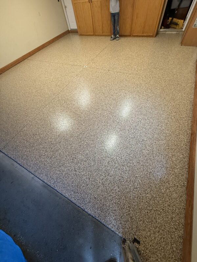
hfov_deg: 85.7
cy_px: 131
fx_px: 106
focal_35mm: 14
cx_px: 98
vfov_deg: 102.1
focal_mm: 2.22
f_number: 2.2
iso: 200
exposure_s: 1/60
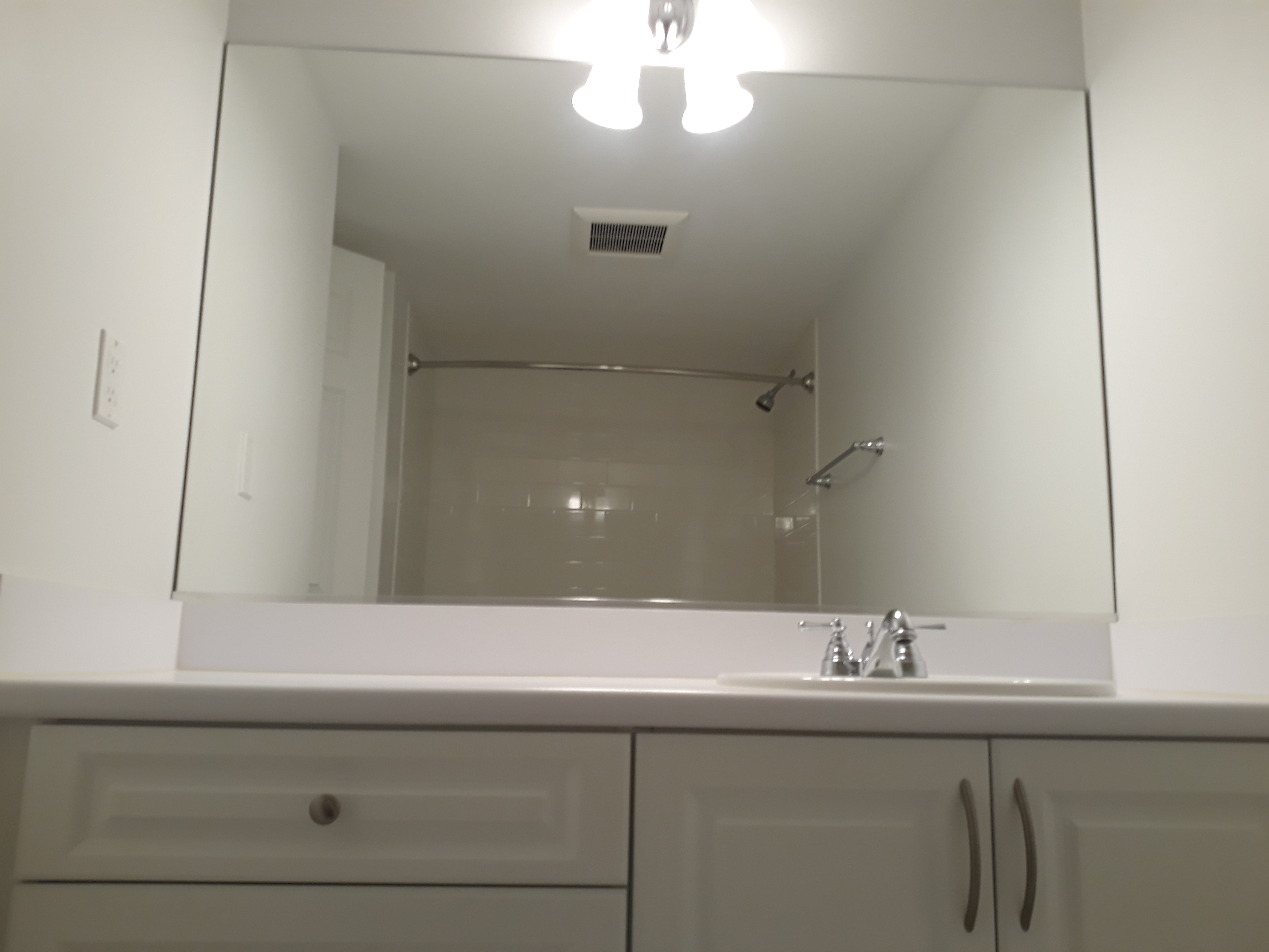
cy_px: 476
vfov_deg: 49.7
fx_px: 1026
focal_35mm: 28
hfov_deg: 63.4
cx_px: 634
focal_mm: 3.7
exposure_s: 1/40
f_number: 1.7
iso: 50
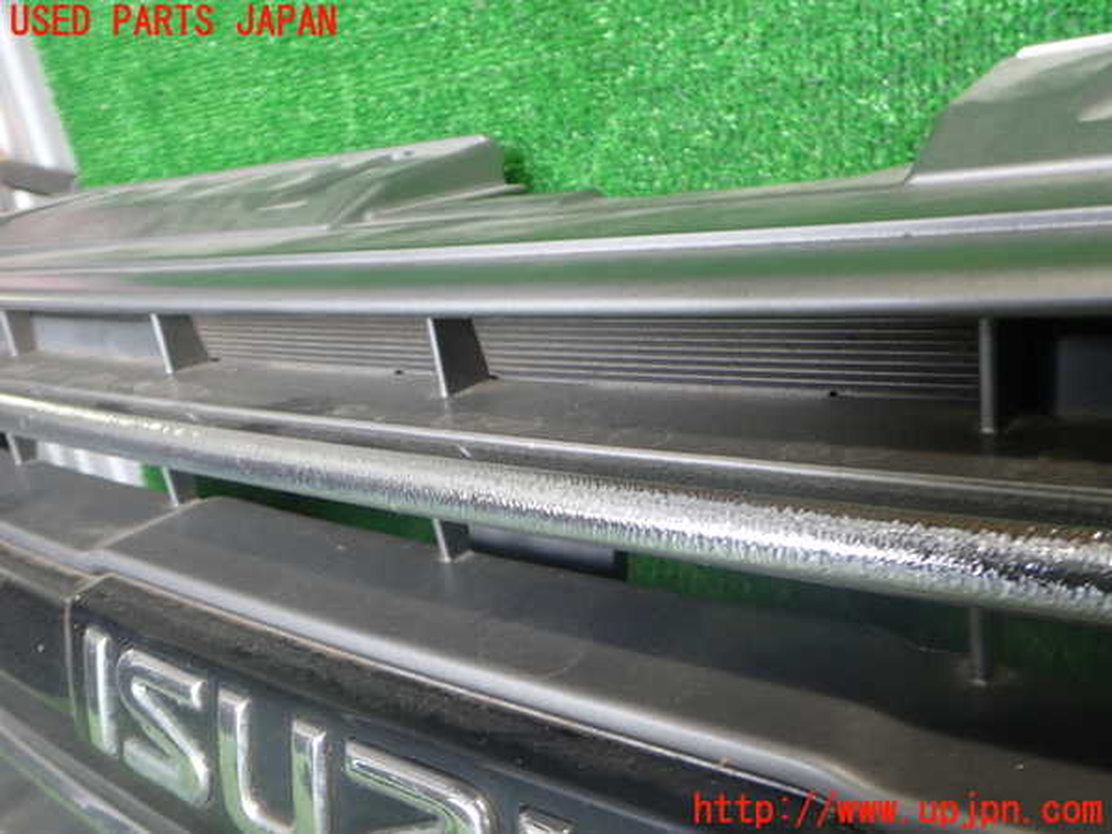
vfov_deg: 46.8
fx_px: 964
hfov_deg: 60.0
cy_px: 417
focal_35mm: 30
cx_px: 556
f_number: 2.3
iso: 200
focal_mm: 5.4
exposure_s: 1/40
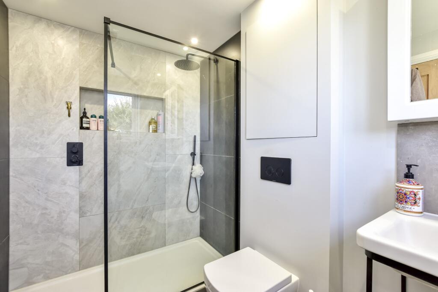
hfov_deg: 100.4
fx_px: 183
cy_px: 146
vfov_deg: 77.3
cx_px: 219
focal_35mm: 15
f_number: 8
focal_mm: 10
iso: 640
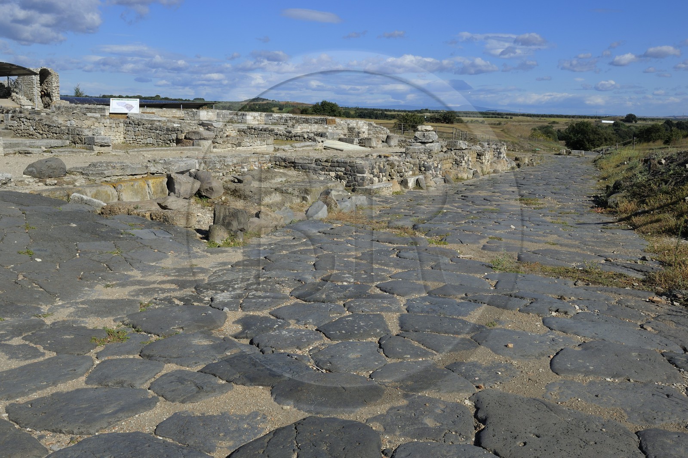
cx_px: 344
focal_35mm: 34
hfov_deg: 55.8
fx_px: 649
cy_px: 229
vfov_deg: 38.8
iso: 200
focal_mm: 34
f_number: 16
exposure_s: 1/200
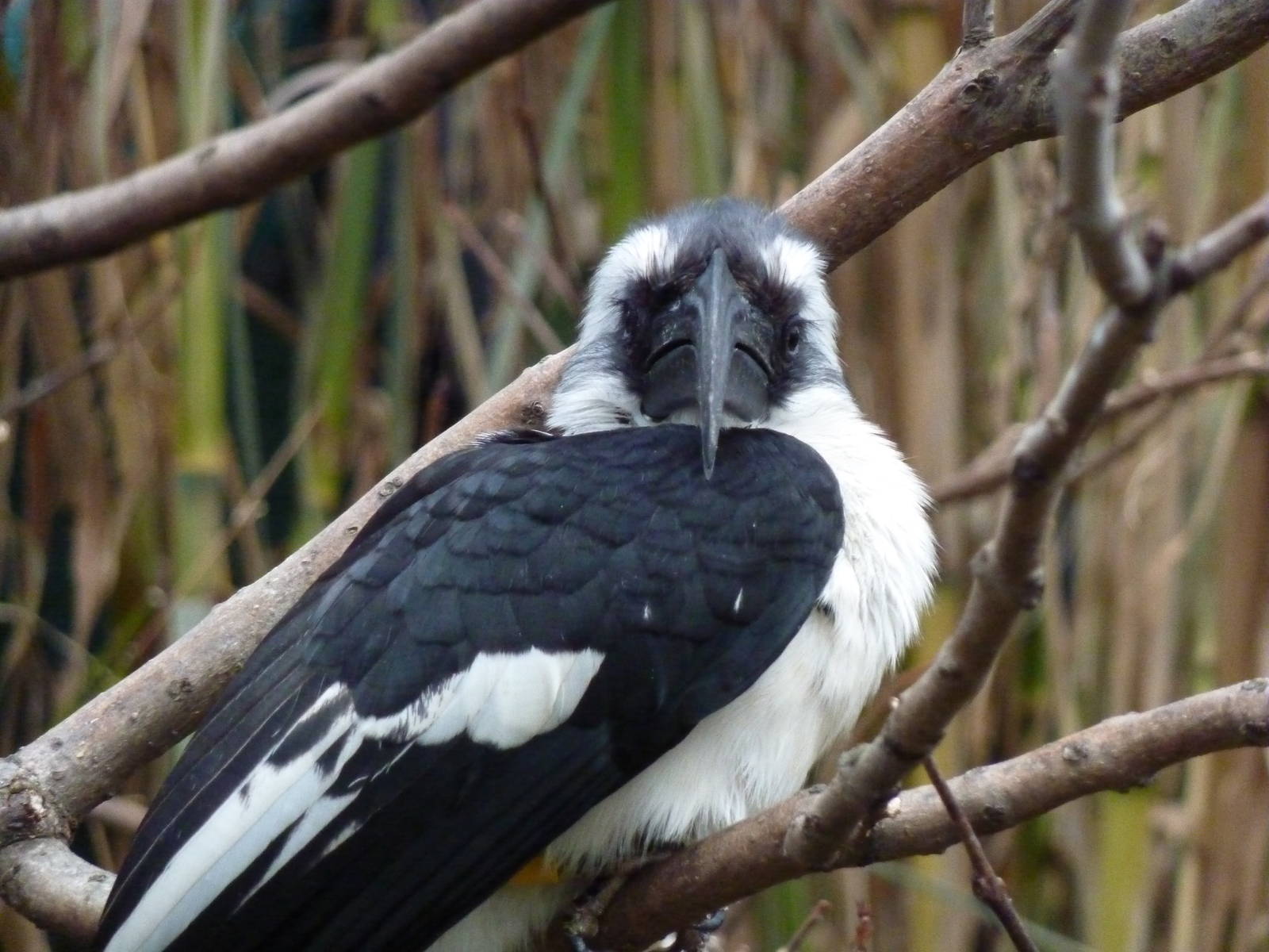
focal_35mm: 300
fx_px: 10998
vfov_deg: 5.0
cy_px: 476
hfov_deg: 6.6
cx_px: 634
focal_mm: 49.2
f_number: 4.9
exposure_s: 1/100
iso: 800
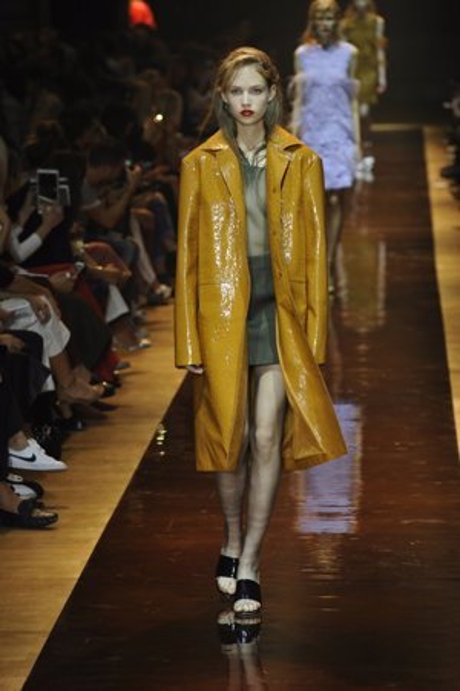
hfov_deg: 7.4
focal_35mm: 185
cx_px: 230
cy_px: 346
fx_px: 3551
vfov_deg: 11.1
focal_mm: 185
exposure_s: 1/400
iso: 2000
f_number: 5.6
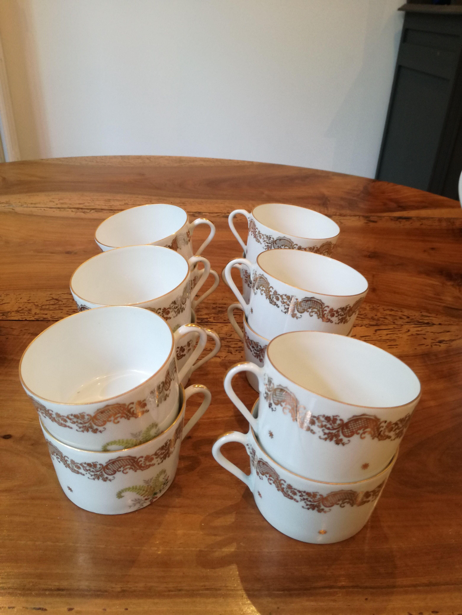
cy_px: 308
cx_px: 231
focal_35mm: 27
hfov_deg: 51.4
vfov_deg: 65.3
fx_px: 480
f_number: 2
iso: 160
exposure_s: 1/33.3
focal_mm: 3.79
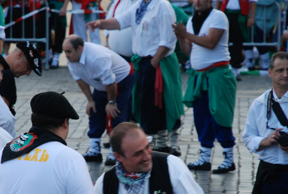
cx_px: 111
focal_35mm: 385
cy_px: 142
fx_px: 3087
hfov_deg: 5.3
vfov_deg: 3.6
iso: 400
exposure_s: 1/125
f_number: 5.6
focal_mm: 135
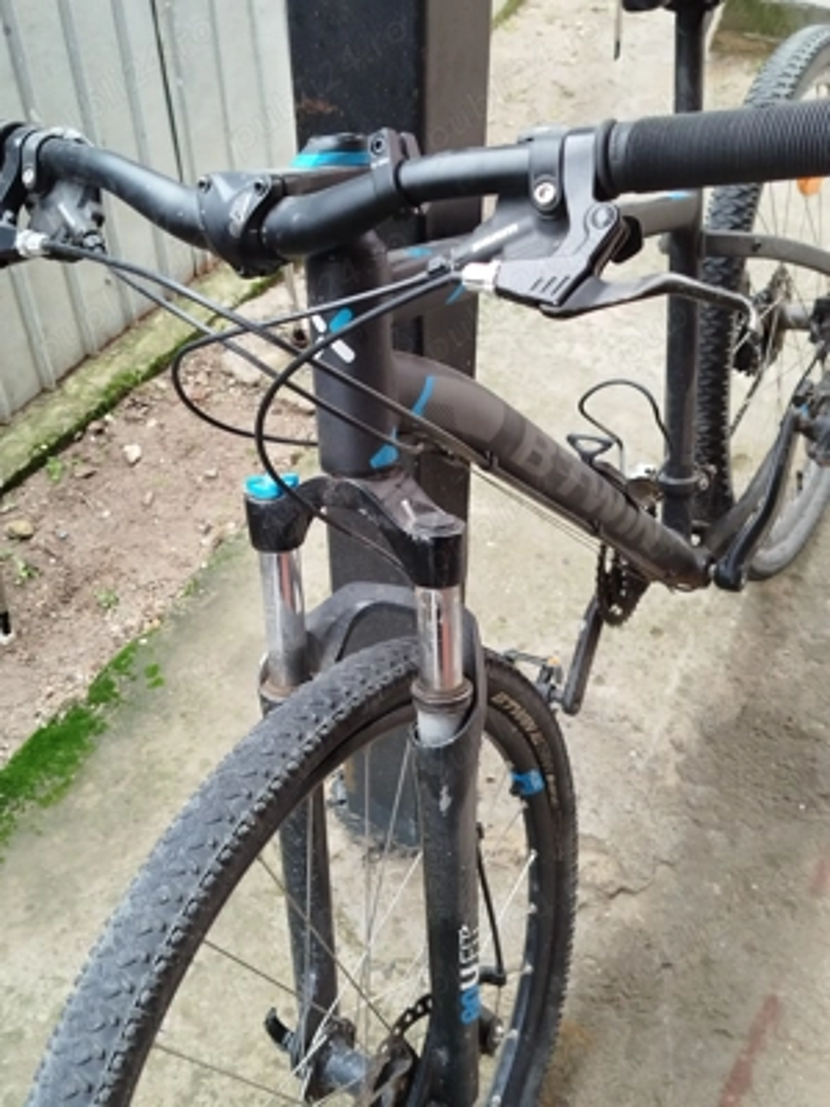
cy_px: 554
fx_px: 1151
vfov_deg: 51.4
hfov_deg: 39.7
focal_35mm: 36
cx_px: 415
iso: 500
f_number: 1.7
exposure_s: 1/33
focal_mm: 5.31
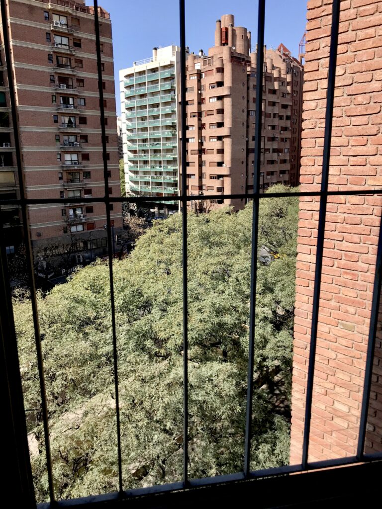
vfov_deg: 63.4
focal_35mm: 28
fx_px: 412
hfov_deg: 49.7
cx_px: 191
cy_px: 254
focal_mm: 3.99
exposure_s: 1/1473
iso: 20
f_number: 1.8
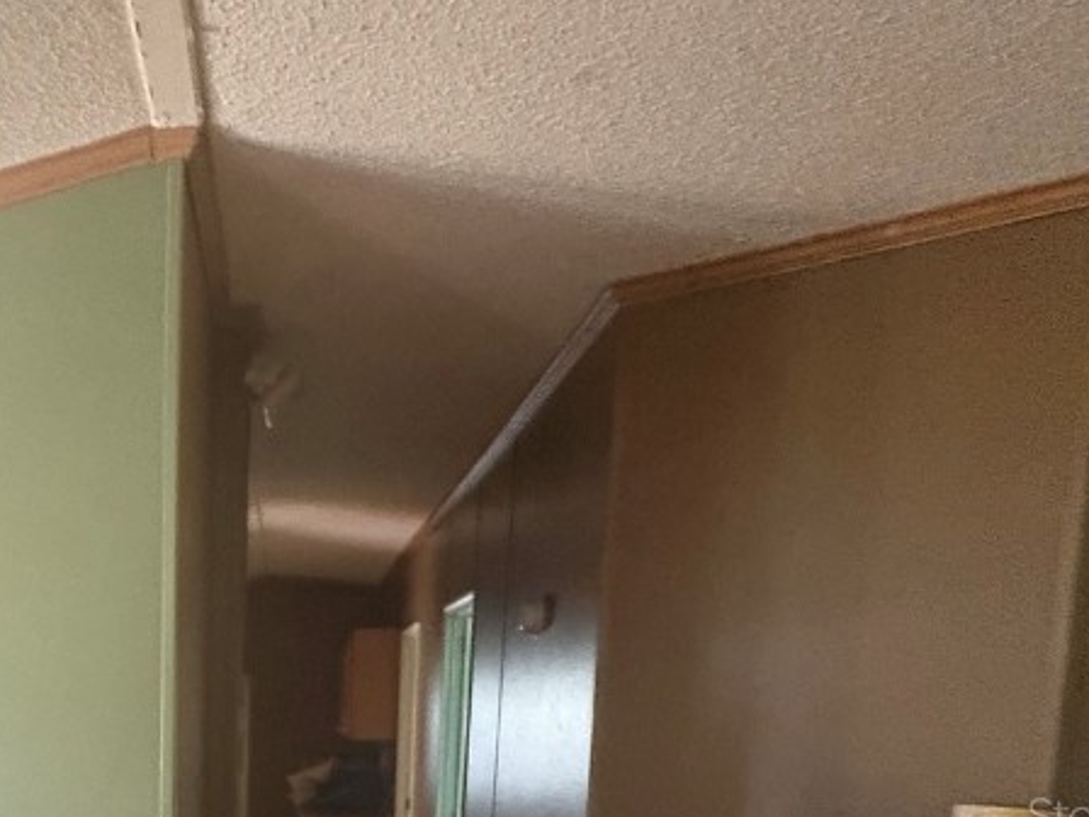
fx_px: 1007
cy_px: 815
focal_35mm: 32
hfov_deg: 47.6
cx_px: 12
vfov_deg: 39.1
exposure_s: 1/40
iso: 1000
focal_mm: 2.22
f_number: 2.2
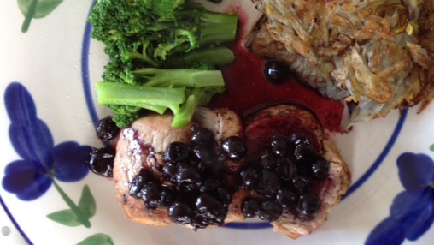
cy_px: 55
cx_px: 267
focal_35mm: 48
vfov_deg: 24.6
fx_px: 552
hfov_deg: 42.6
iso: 64
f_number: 2.4
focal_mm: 4.28
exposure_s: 1/20
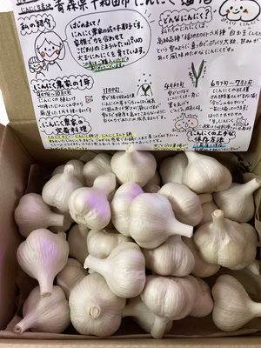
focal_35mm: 28
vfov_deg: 63.4
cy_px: 174
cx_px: 130
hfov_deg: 49.7
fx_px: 281
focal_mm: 3.99
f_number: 1.8
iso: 160
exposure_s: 1/50
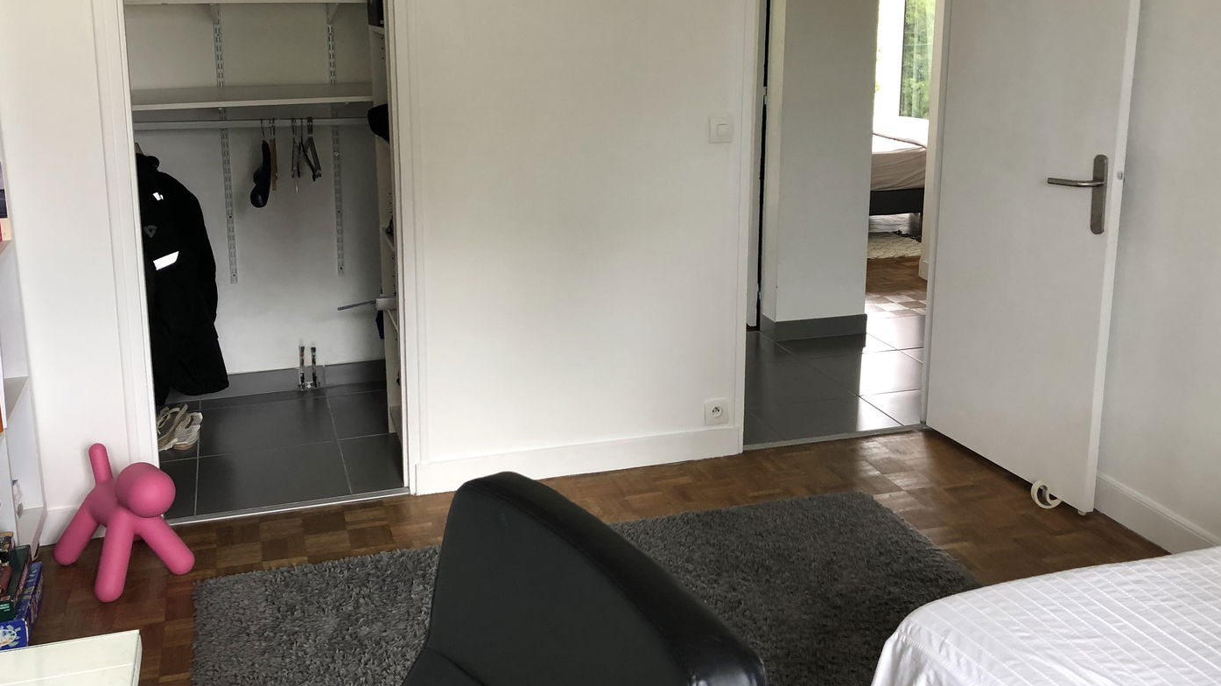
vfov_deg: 33.4
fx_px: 1133
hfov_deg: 56.6
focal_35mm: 35
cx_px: 589
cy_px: 228
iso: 50
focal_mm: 3.99
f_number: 1.8
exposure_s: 1/15
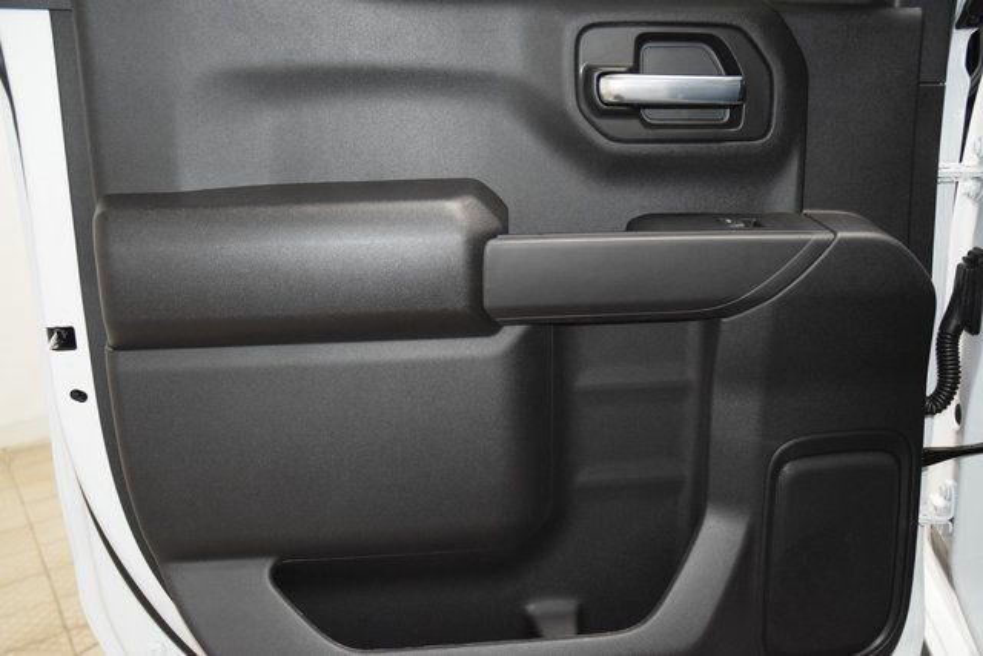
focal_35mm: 36
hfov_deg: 53.1
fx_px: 983
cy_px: 328
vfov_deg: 36.9
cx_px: 492
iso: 3200
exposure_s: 1/125
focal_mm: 24
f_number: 3.8
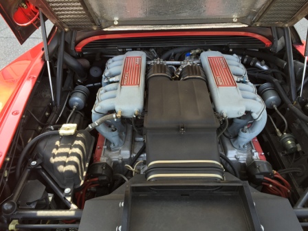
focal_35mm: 29
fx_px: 258
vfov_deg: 48.2
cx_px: 154
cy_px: 116
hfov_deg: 61.7
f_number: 2.2
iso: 40
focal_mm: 4.15
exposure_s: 1/120
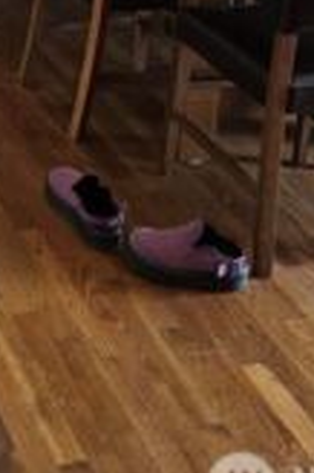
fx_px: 1023
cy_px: -232
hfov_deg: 16.8
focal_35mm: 78
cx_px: -43
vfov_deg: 21.8
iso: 320
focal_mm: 6.3
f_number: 1.7
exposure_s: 1/120
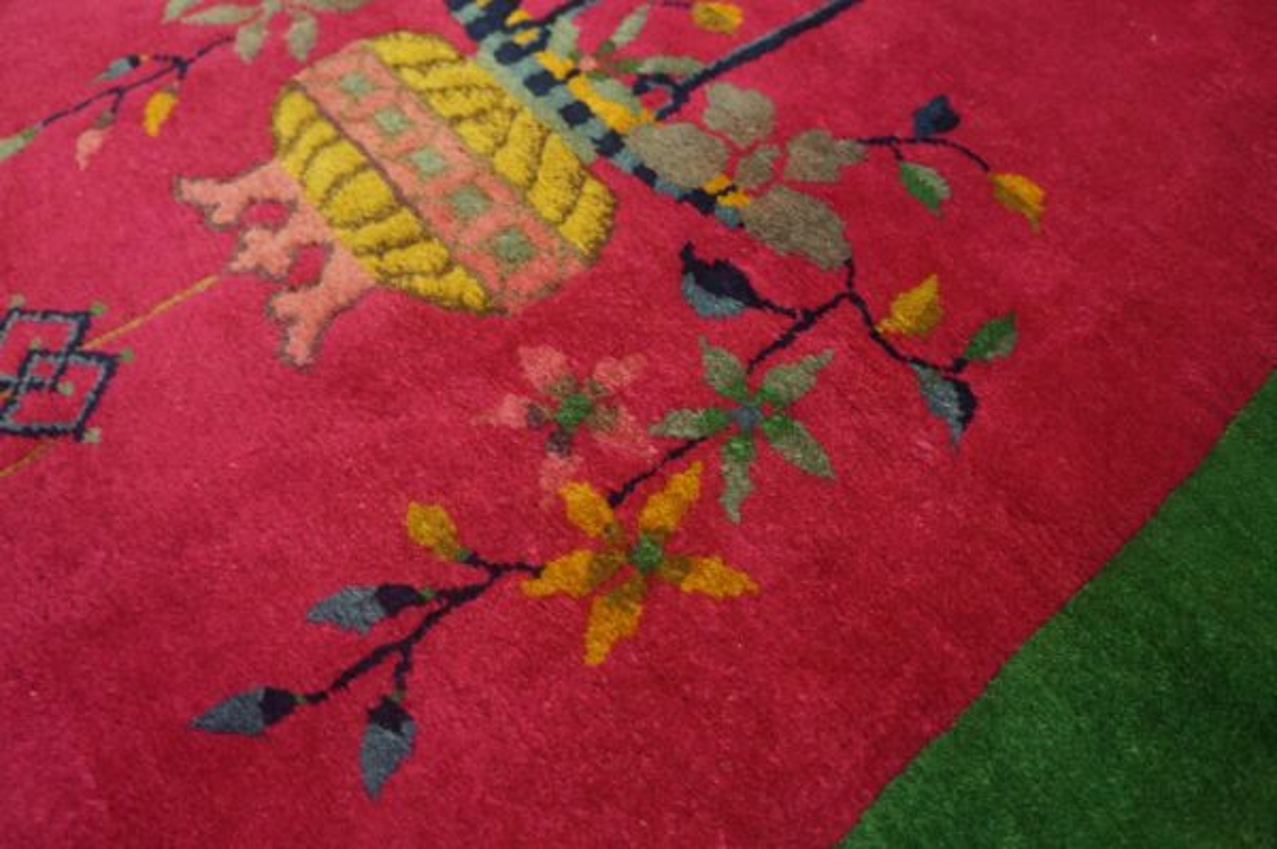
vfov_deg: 47.9
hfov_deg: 67.4
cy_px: 424
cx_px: 638
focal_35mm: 27
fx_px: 957
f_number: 4
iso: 1250
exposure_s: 1/60
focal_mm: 18
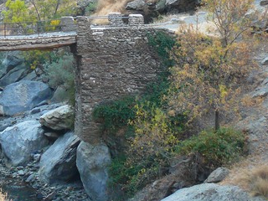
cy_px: 13
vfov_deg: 17.7
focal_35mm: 82
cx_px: -10
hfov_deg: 22.7
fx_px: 635
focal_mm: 7.4
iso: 160
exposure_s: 1/30
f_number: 2.8
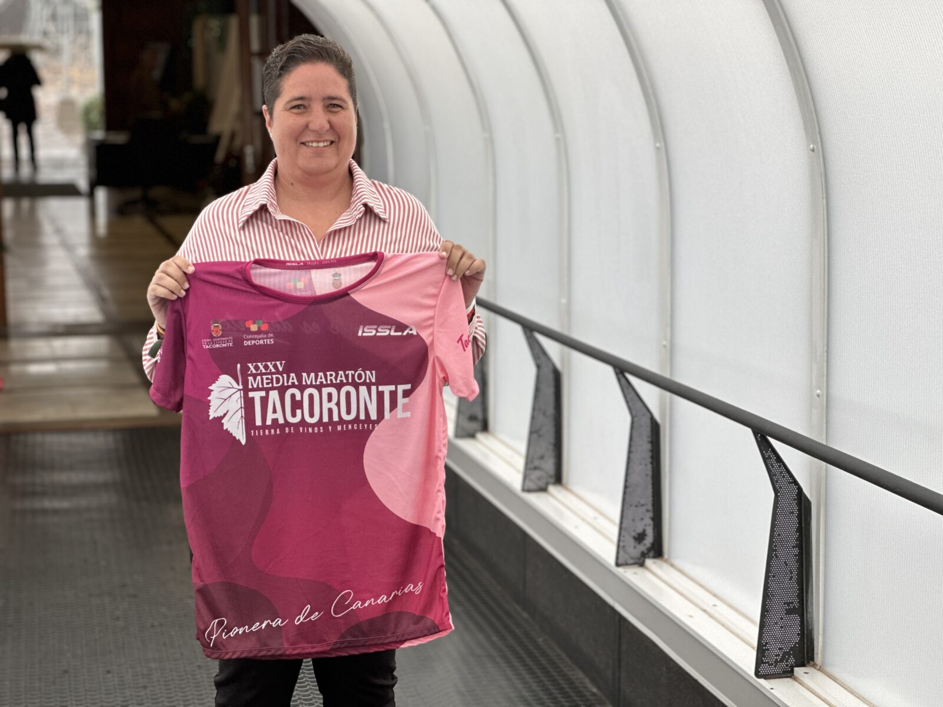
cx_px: 472
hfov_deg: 25.3
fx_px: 2098
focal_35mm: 77
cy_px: 354
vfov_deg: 19.1
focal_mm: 9
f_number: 2.8
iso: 100
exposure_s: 1/121
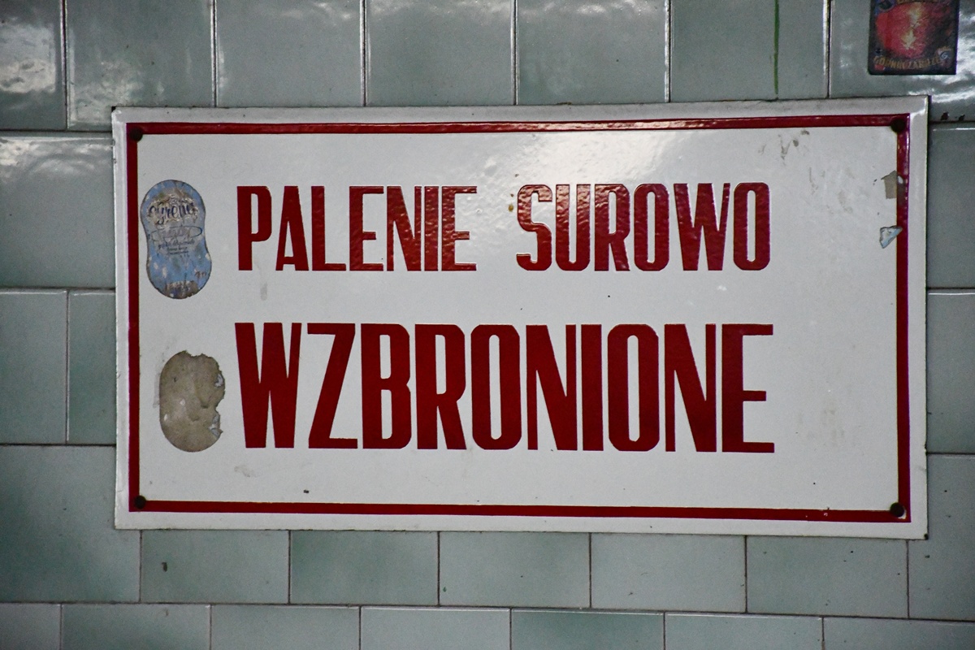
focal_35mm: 210
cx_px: 488
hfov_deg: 9.8
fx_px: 5687
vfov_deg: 6.5
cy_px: 325
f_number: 5.6
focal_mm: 140
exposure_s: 1/100
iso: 12800
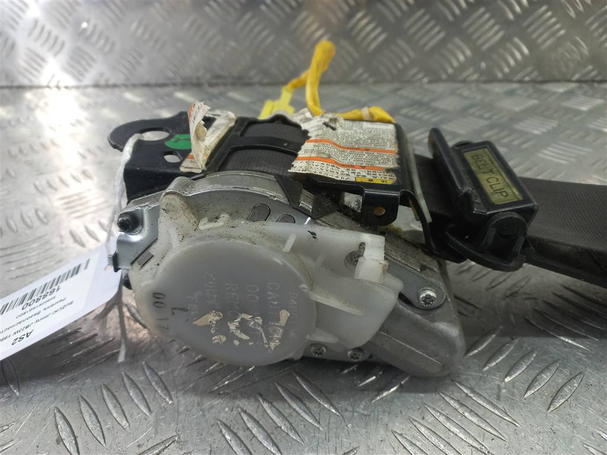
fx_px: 438
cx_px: 304
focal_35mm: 25
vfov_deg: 54.9
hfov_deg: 69.4
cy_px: 228
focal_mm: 4.6
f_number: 1.8
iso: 64
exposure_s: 1/50
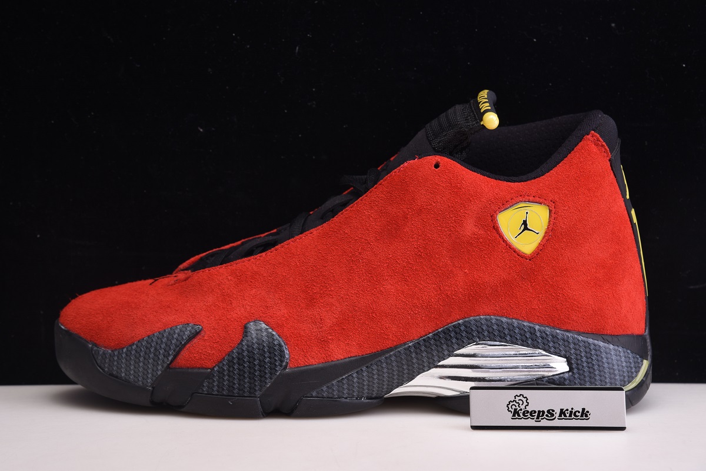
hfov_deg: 17.1
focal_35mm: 120
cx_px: 353
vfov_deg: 11.4
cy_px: 236
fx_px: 2354
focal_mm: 120
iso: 100
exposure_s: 1/125
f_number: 11
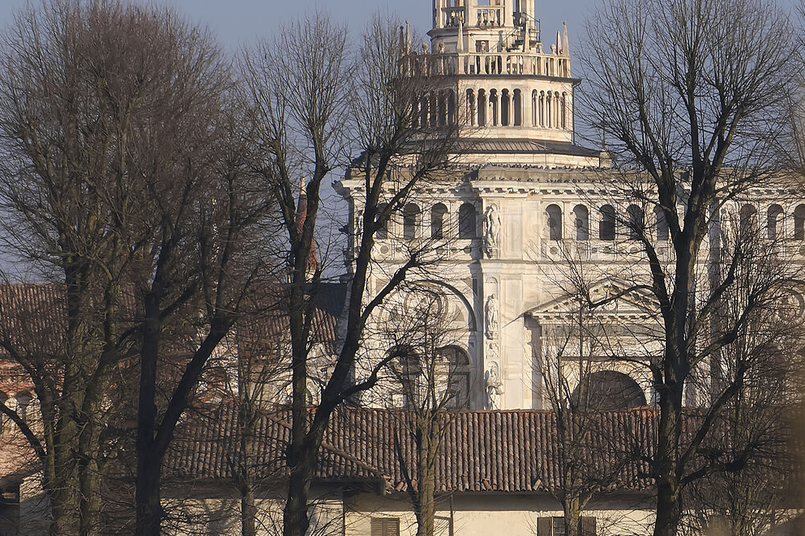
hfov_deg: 5.2
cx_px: 931
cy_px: 359
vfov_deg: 3.5
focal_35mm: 394
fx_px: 8810
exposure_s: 1/40
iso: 160
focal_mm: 108.6
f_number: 13
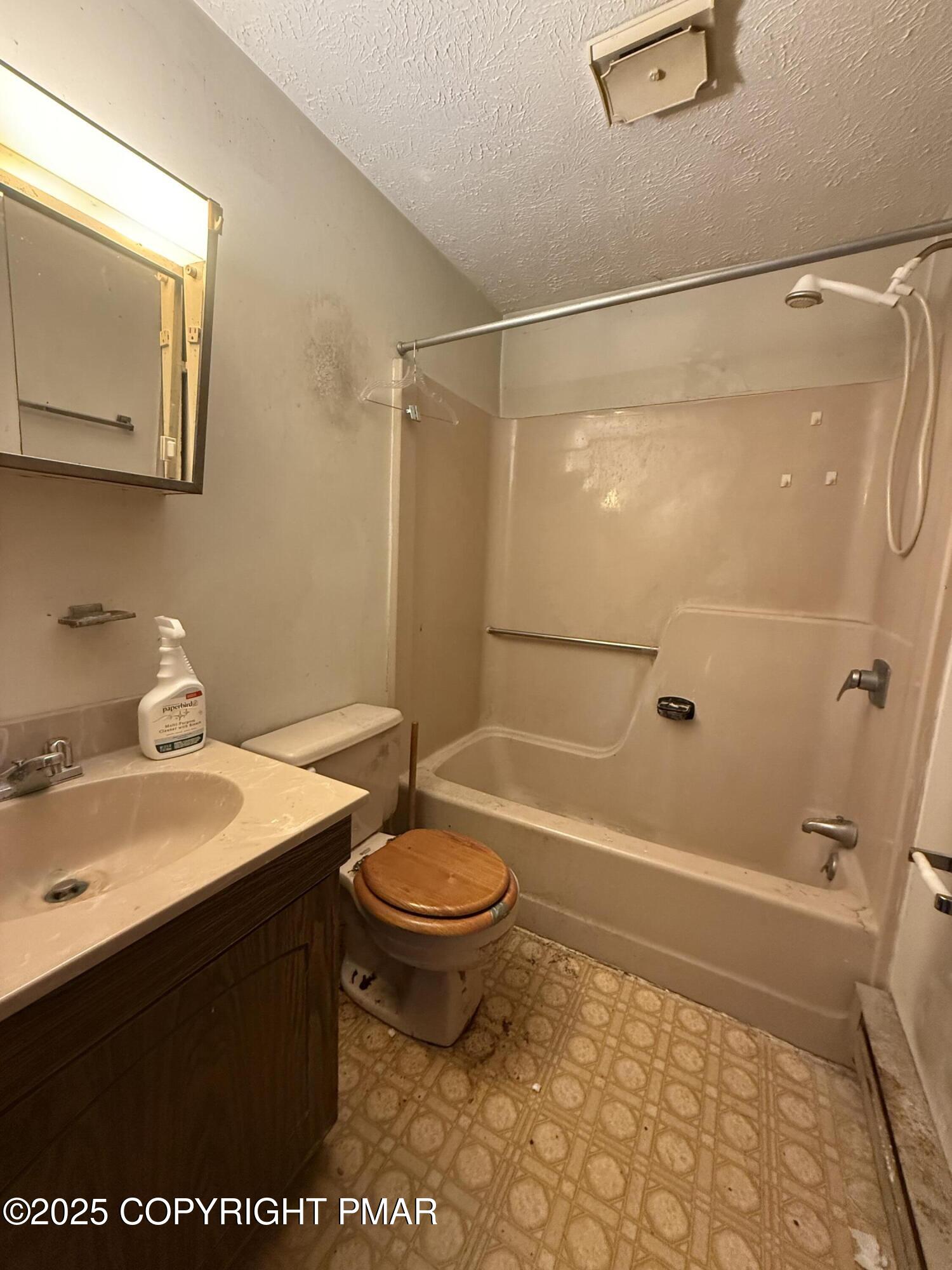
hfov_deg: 85.7
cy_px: 635
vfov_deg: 102.1
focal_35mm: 14
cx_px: 476
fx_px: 513
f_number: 2.2
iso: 640
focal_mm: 2.22
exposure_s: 1/60
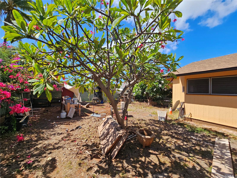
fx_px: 89
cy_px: 89
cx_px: 118
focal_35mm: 13
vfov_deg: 89.9
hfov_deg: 106.2
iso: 50
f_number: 2.2
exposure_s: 1/1384
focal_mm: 2.2
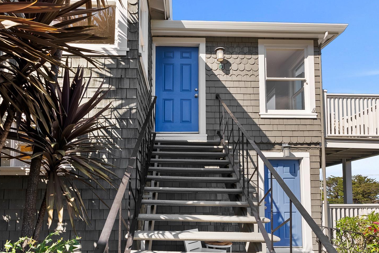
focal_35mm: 25
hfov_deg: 71.5
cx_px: 183
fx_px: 263
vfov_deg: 51.3
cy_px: 129
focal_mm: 16
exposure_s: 1/200
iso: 800
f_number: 8
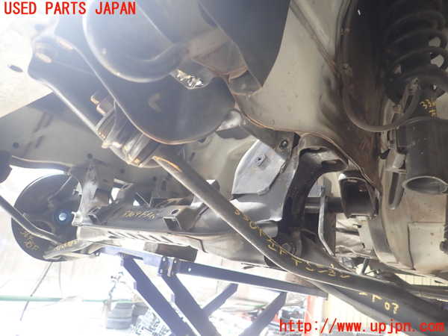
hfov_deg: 69.4
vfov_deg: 54.9
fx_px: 324
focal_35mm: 25
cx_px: 224
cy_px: 168
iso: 160
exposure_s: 1/60
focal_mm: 4.5
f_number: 2
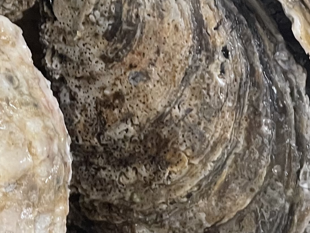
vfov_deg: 6.3
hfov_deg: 8.4
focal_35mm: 235
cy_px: 64
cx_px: 14
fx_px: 2105
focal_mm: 7.5
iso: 160
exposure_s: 1/60
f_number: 2.2
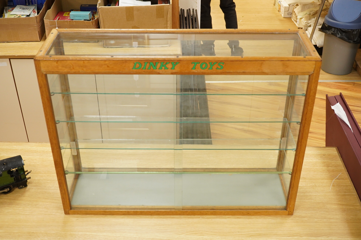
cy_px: 120
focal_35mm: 45
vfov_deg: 29.9
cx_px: 180
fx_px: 451
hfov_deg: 43.6
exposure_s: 1/125
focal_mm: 30
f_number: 8
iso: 2000
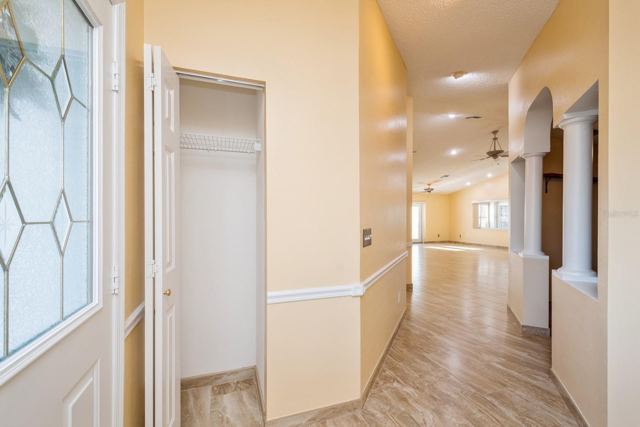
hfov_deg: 100.4
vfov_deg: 77.3
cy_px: 214
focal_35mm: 15
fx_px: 267
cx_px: 320
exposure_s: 1/10
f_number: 8
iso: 200
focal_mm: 10
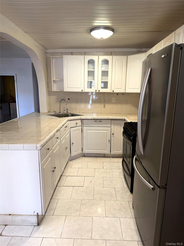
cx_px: 92
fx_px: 170
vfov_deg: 71.6
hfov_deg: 56.8
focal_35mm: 24
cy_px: 123
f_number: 1.78
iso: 200
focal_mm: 6.76
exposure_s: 1/120
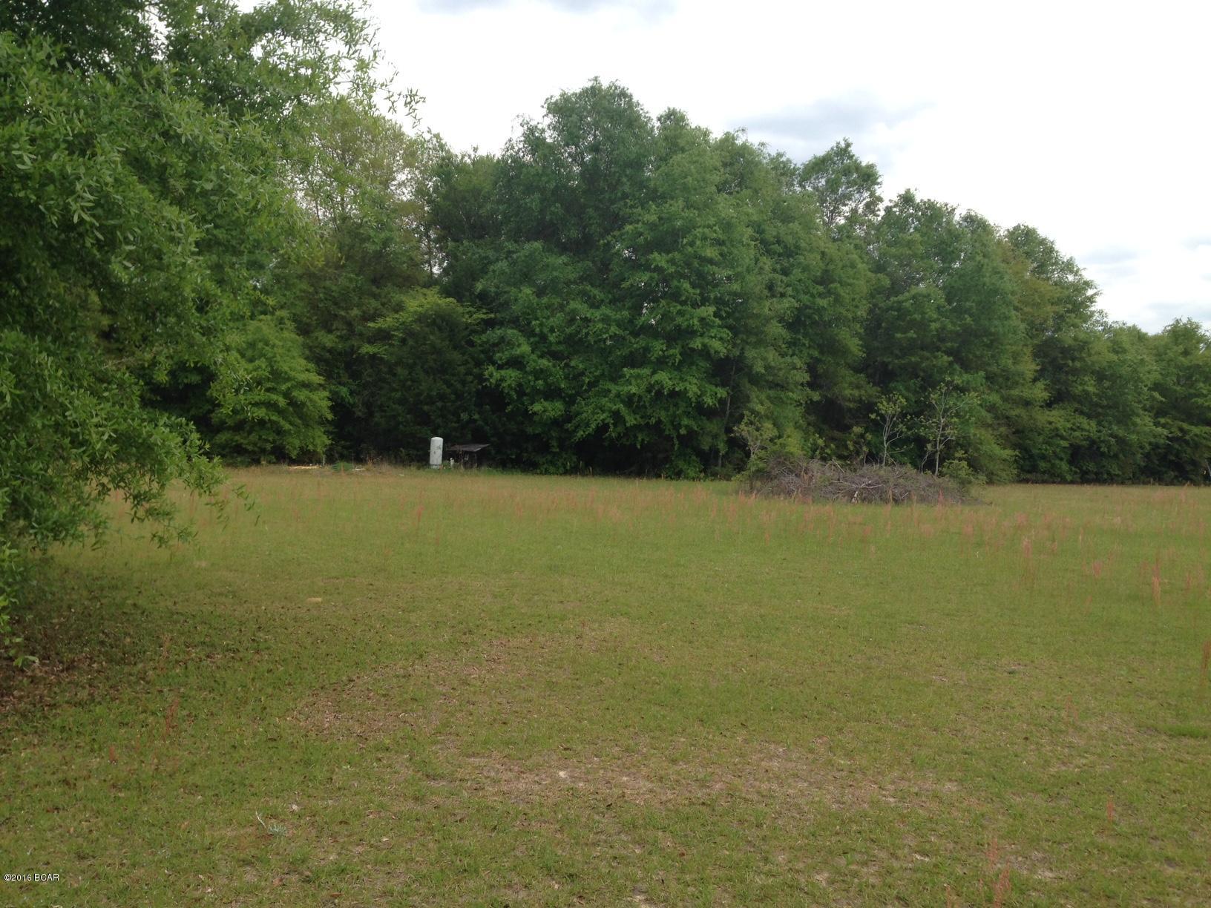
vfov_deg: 42.9
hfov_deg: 55.4
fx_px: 1154
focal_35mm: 33
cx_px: 606
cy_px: 454
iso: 50
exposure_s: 1/889
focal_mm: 4.12
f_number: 2.4
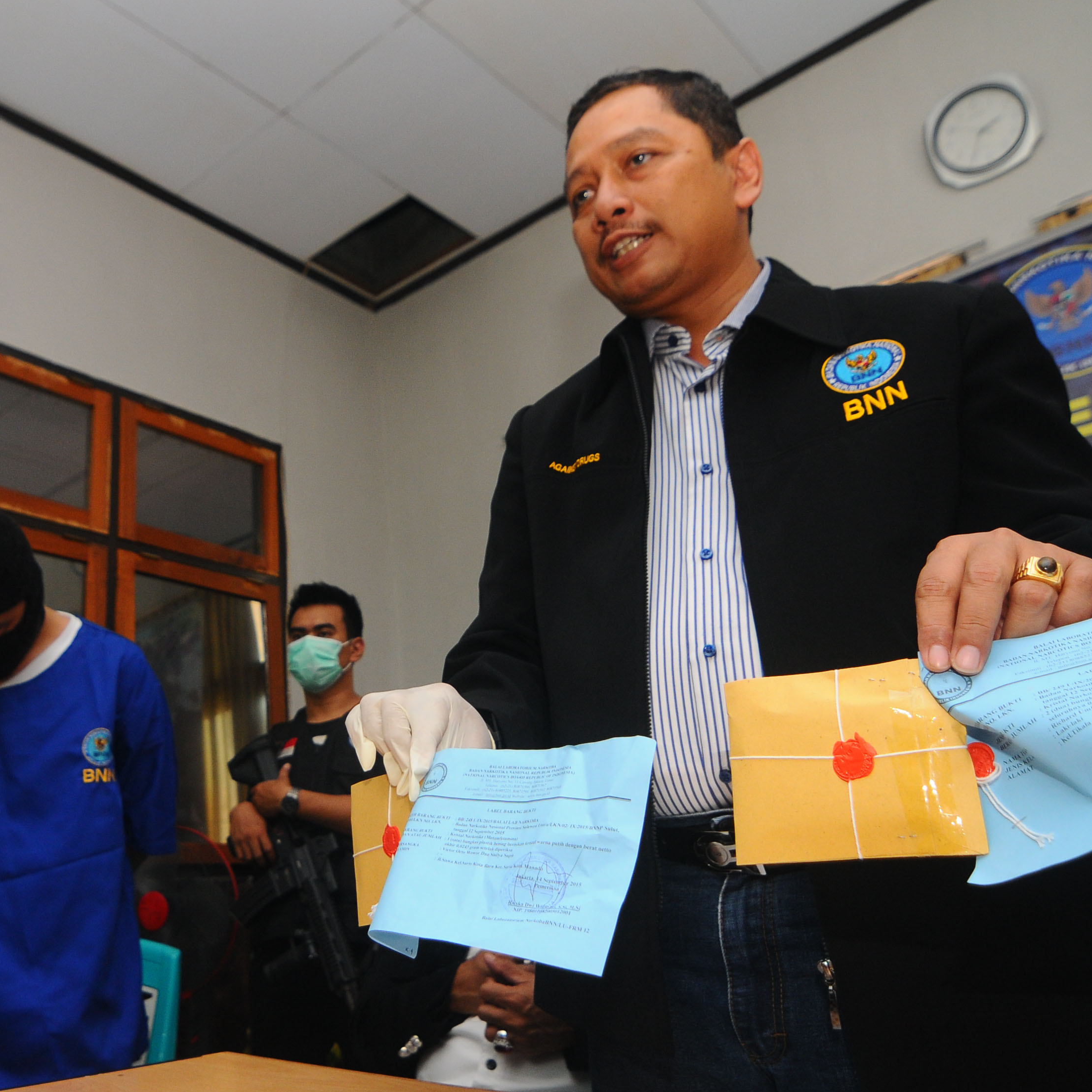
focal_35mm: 28
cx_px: 355
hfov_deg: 55.3
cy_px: 576
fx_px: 1014
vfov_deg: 56.6
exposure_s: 1/250
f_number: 2.8
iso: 400
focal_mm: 11.5
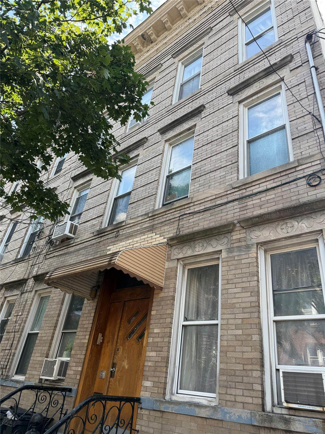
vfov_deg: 71.6
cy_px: 217
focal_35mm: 24
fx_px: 300
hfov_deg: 56.8
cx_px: 162
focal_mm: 6.76
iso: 80
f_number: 1.78
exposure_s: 1/788
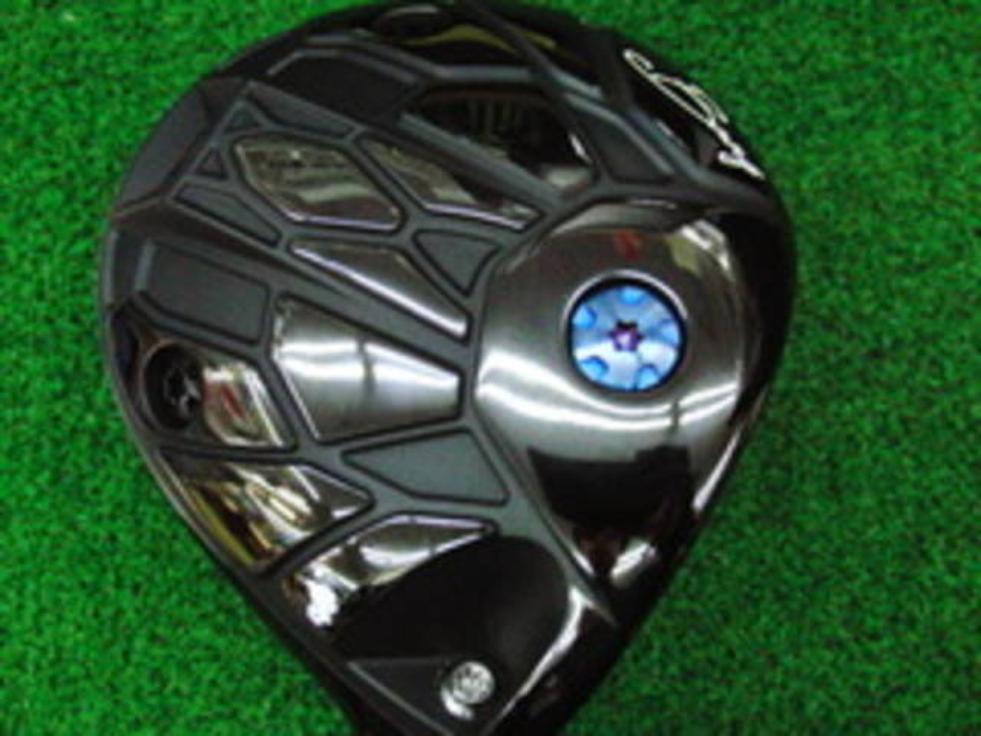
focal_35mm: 37
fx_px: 1049
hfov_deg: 50.1
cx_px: 490
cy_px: 368
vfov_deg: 38.7
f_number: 3.6
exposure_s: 1/320
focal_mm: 6.42
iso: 3200
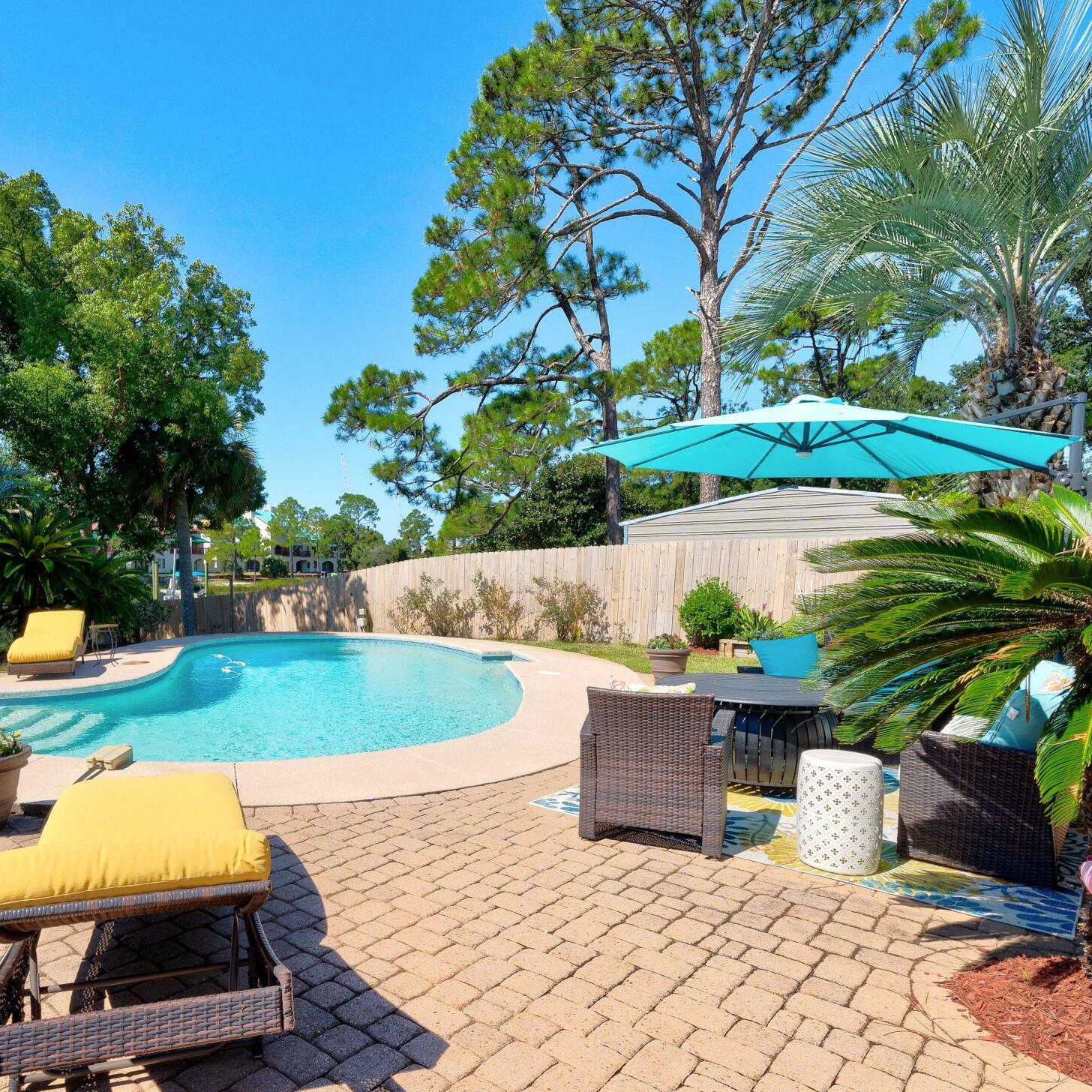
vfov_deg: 71.9
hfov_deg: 70.7
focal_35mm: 21
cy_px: 603
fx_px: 749
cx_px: 393
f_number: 8
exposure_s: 1/400
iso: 100
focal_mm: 12
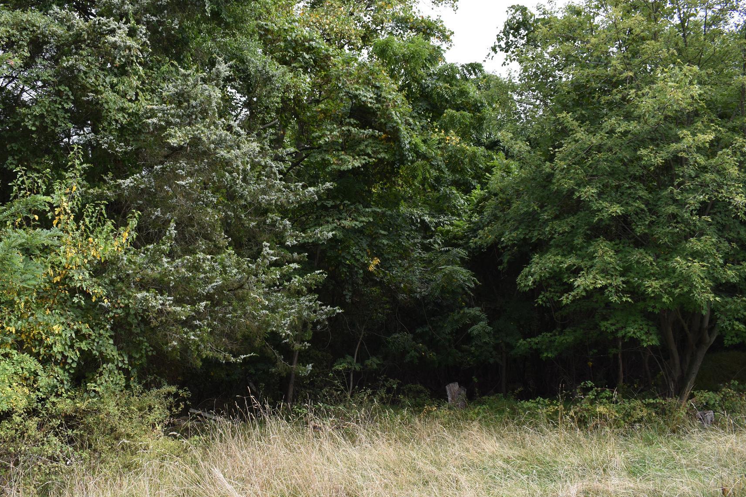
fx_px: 746
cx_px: 328
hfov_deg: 53.0
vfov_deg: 36.8
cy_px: 277
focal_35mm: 36
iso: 110
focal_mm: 20
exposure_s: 1/125
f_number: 5.6
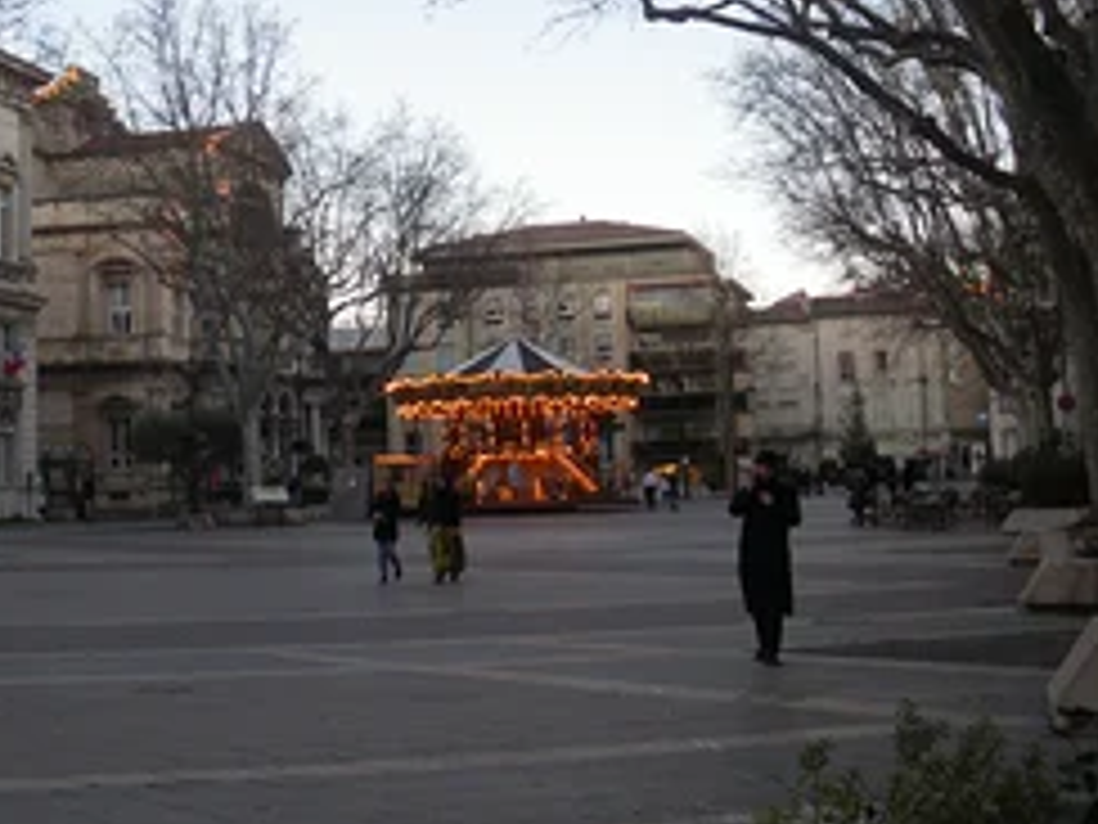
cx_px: 230
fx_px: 1871
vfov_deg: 24.6
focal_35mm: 59
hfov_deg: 31.9
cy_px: 239
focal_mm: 6.3
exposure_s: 1/60
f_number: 3.5
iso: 64
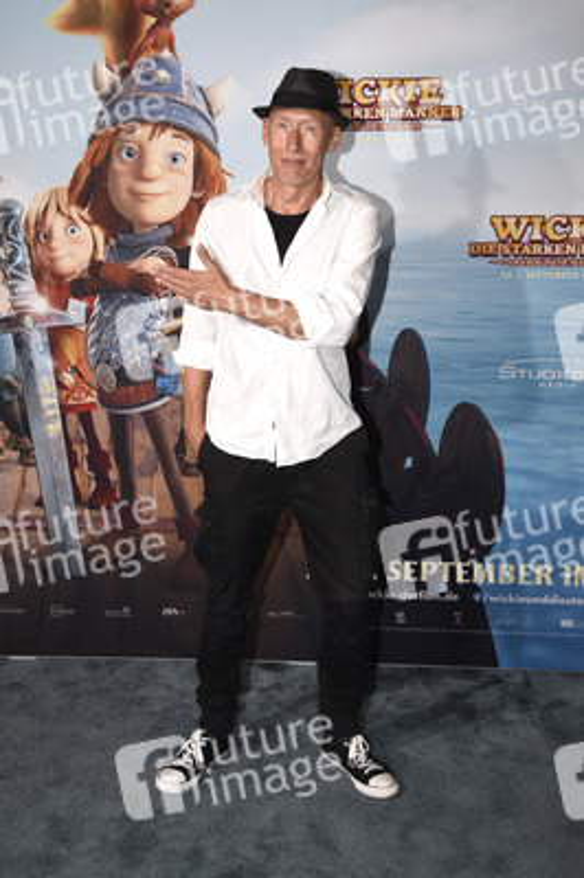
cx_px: 292
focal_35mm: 38
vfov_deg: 50.7
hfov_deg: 35.0
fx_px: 926
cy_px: 439
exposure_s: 1/125
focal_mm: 38
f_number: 6.3
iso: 1000
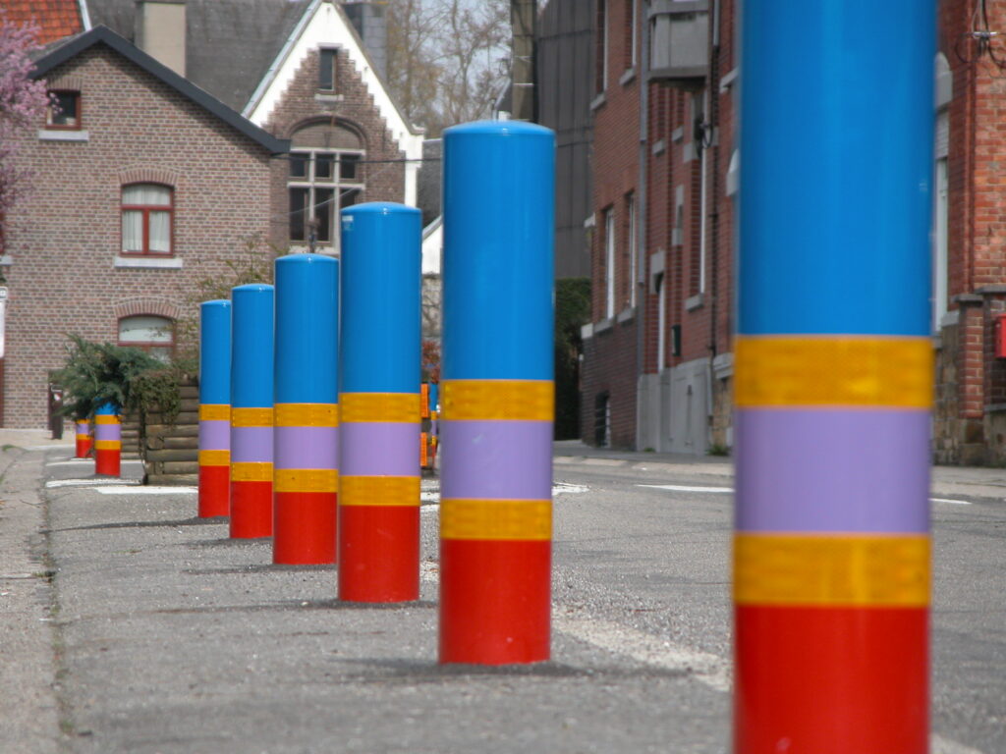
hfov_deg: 7.2
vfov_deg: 5.4
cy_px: 377
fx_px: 8021
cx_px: 503
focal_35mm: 276
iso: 100
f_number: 4.2
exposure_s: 1/817
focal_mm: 71.2
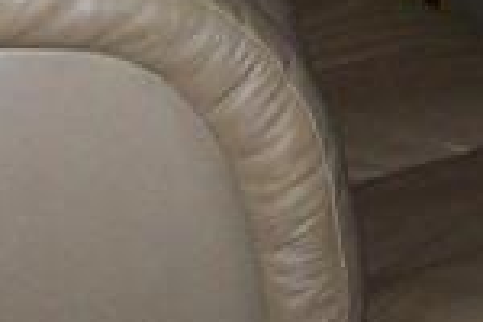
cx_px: 190
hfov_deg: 7.7
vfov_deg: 4.7
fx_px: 3609
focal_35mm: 269
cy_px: -840
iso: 160
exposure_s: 1/60
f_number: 2.8
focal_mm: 6.3
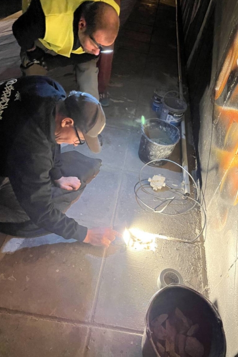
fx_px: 278
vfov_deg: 65.5
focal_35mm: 28
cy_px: 177
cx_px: 138
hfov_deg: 46.2
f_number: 1.5
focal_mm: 5.7
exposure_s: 1/30
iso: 800
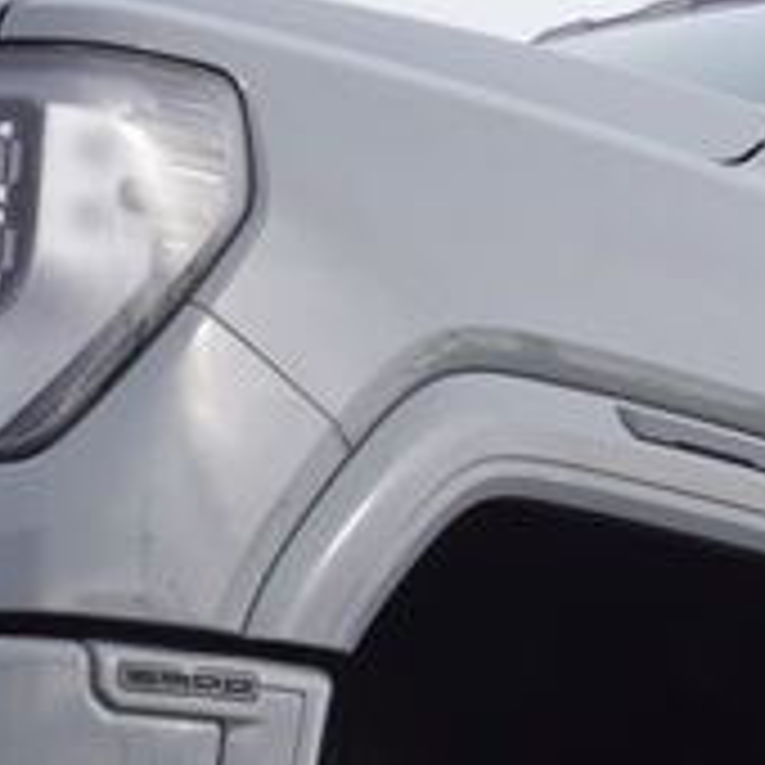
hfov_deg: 9.1
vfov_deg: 9.0
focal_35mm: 192
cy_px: 882
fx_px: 4789
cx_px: 558
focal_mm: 25
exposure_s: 1/160
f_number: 7.1
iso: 100
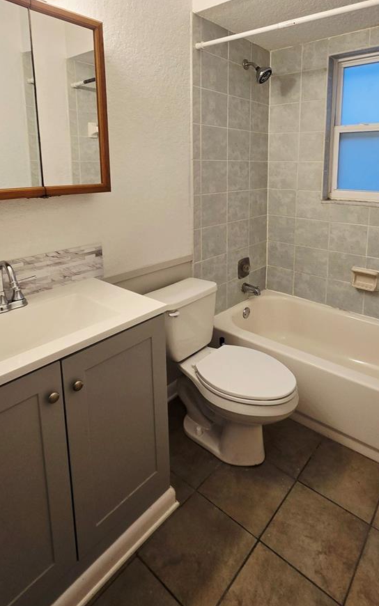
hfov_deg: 61.8
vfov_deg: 85.6
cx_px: 222
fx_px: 314
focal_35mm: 19
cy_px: 215
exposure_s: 1/60.2
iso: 50
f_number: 2.2
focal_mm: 2.2
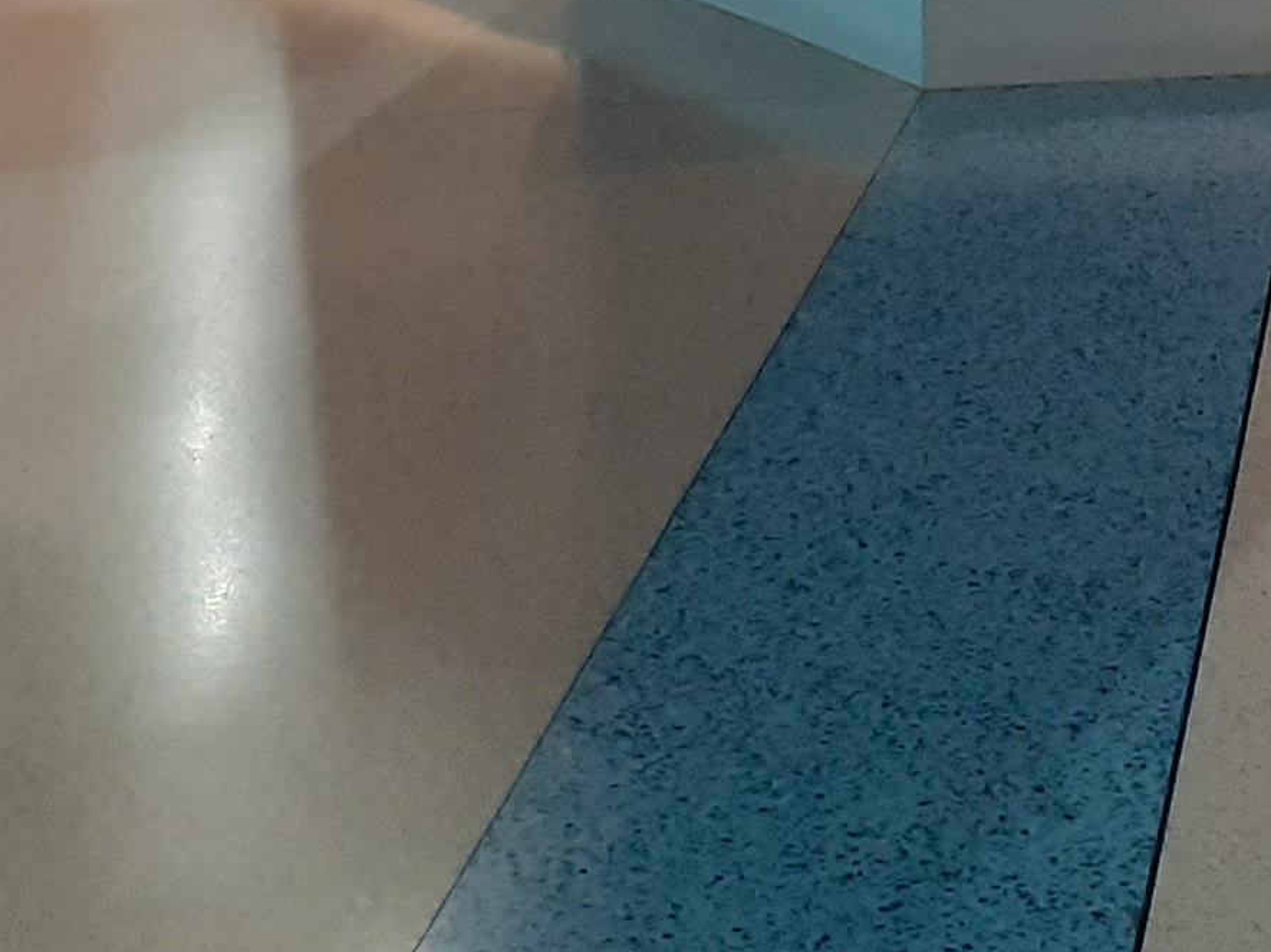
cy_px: -1210
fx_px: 4624
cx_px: 1169
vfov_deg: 10.4
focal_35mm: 126
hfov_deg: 15.4
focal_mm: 3.6
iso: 125
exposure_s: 1/50
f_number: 1.9
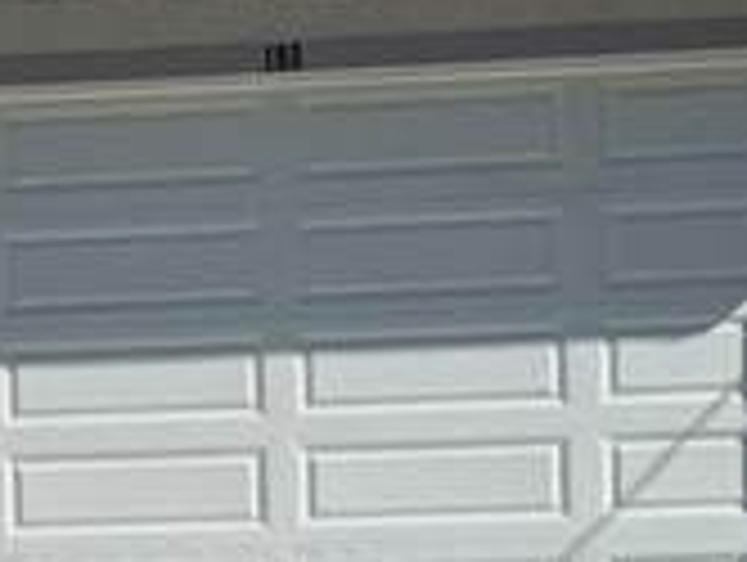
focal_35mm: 148
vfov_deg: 9.9
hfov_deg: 12.7
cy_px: 661
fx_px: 3198
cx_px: -338
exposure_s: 1/10309
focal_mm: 6.76
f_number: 1.78
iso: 80
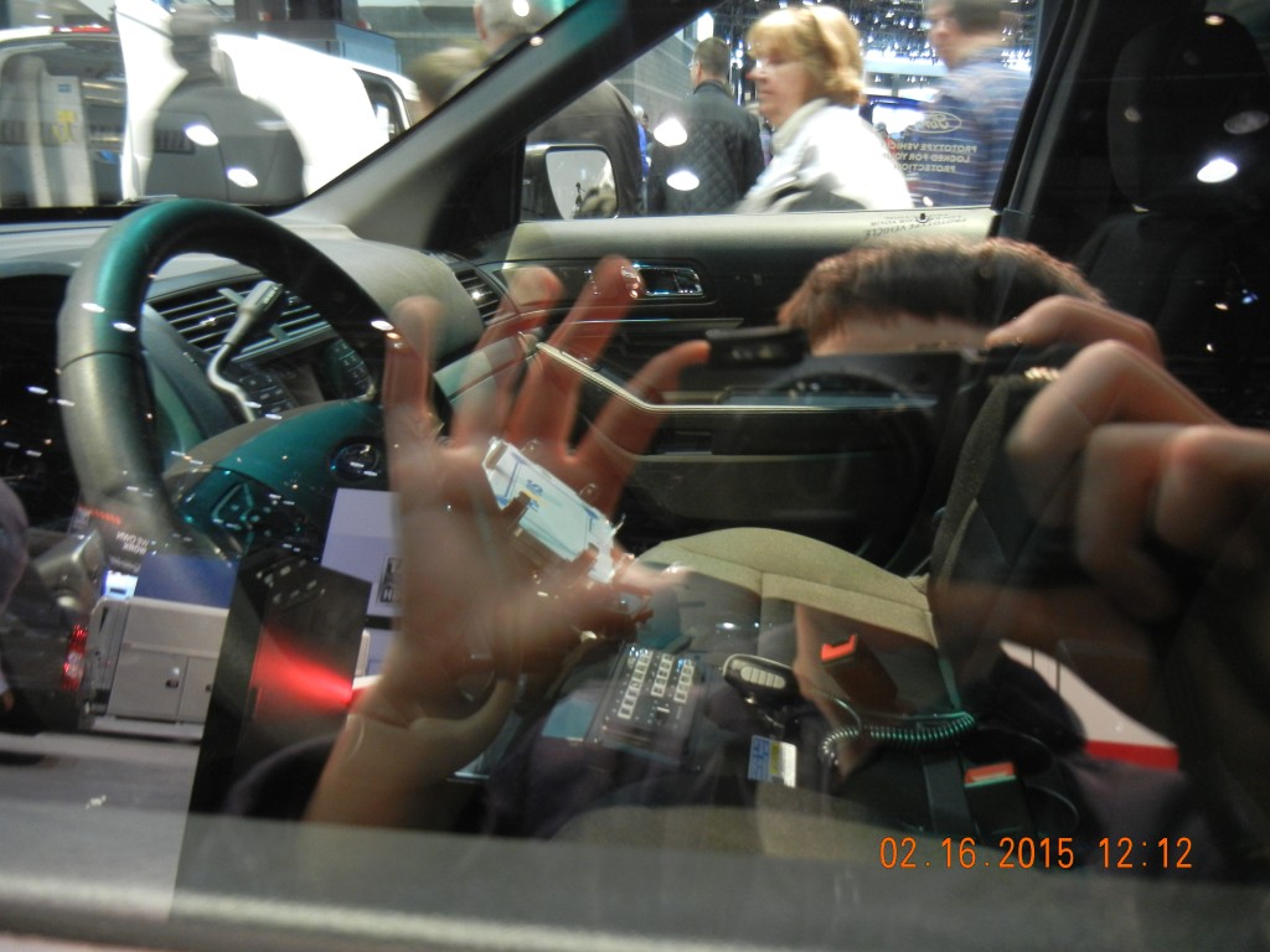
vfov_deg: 46.8
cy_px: 476
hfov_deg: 60.0
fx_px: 1101
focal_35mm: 30
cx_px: 635
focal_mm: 5.4
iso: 400
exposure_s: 1/8.9
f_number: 3.5
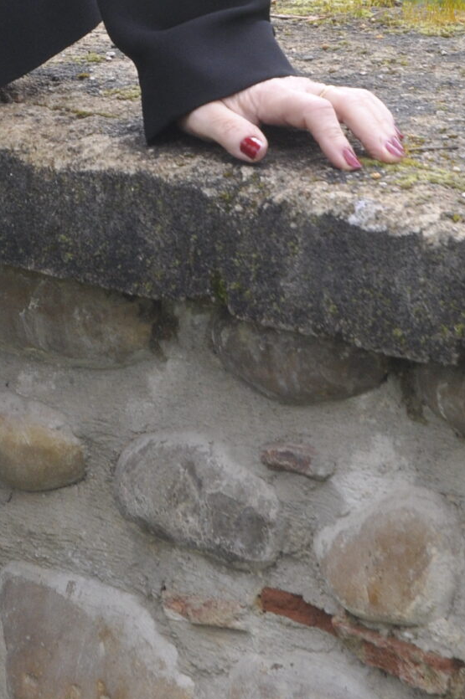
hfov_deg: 5.7
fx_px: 4640
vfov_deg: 8.4
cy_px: -369
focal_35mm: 239
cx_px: -228
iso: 500
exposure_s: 1/200
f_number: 7.1
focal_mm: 52
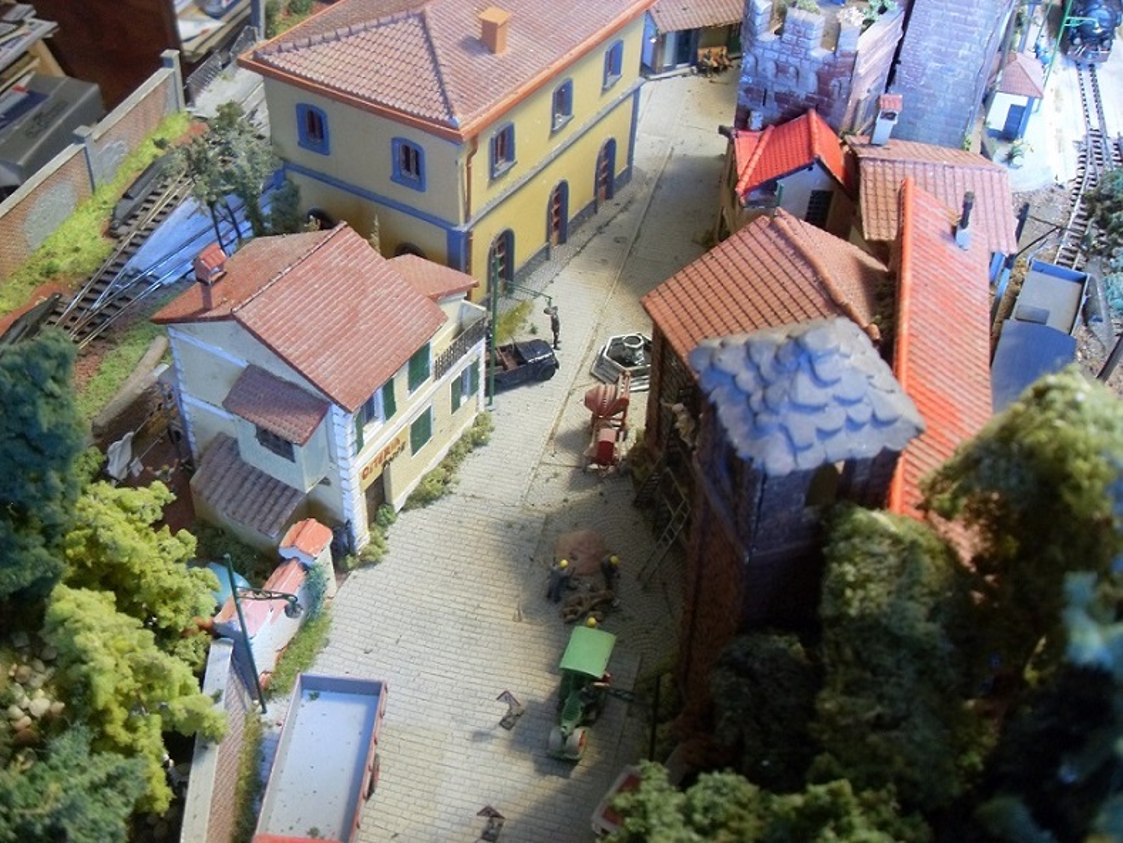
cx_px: 562
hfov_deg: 54.0
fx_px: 1103
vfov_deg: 41.8
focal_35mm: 34
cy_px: 422
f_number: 2.8
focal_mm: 6.3
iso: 200
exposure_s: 1/10
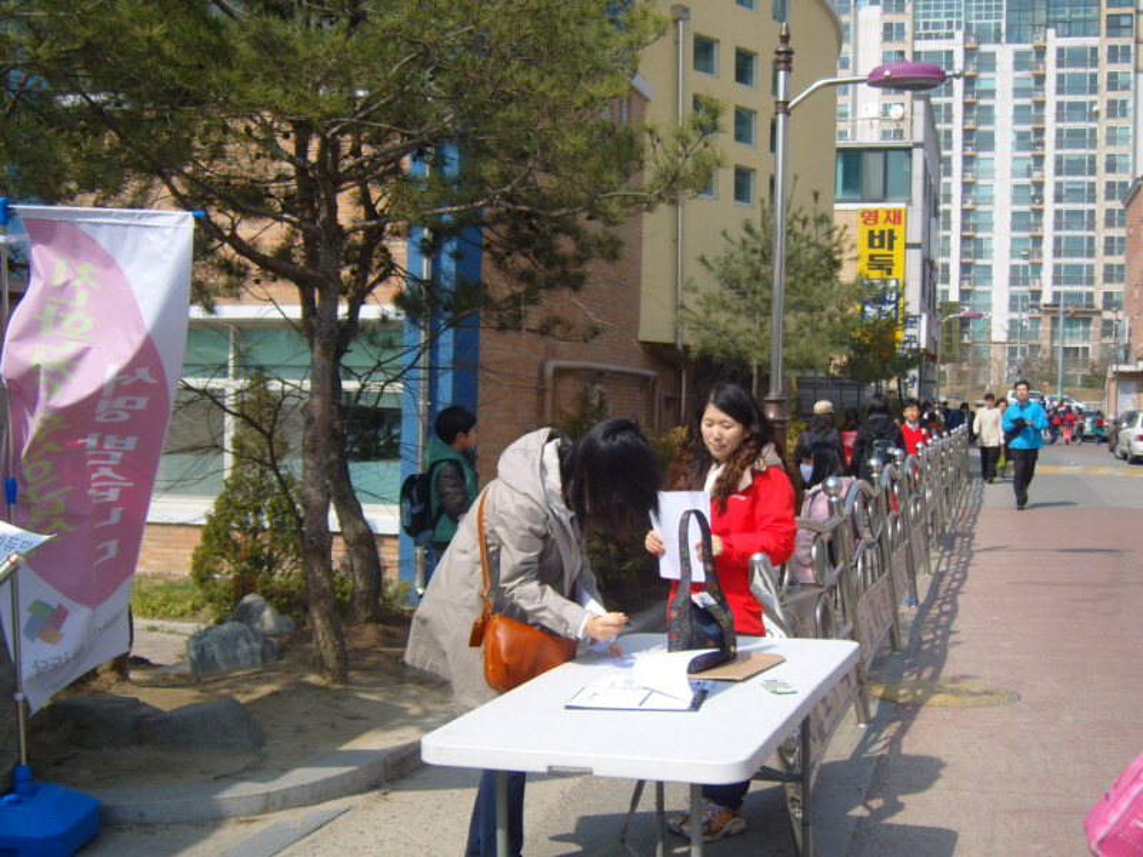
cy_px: 428
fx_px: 1156
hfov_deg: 52.6
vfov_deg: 40.7
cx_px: 572
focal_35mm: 35
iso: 80
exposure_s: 1/250
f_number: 7.1
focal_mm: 7.4
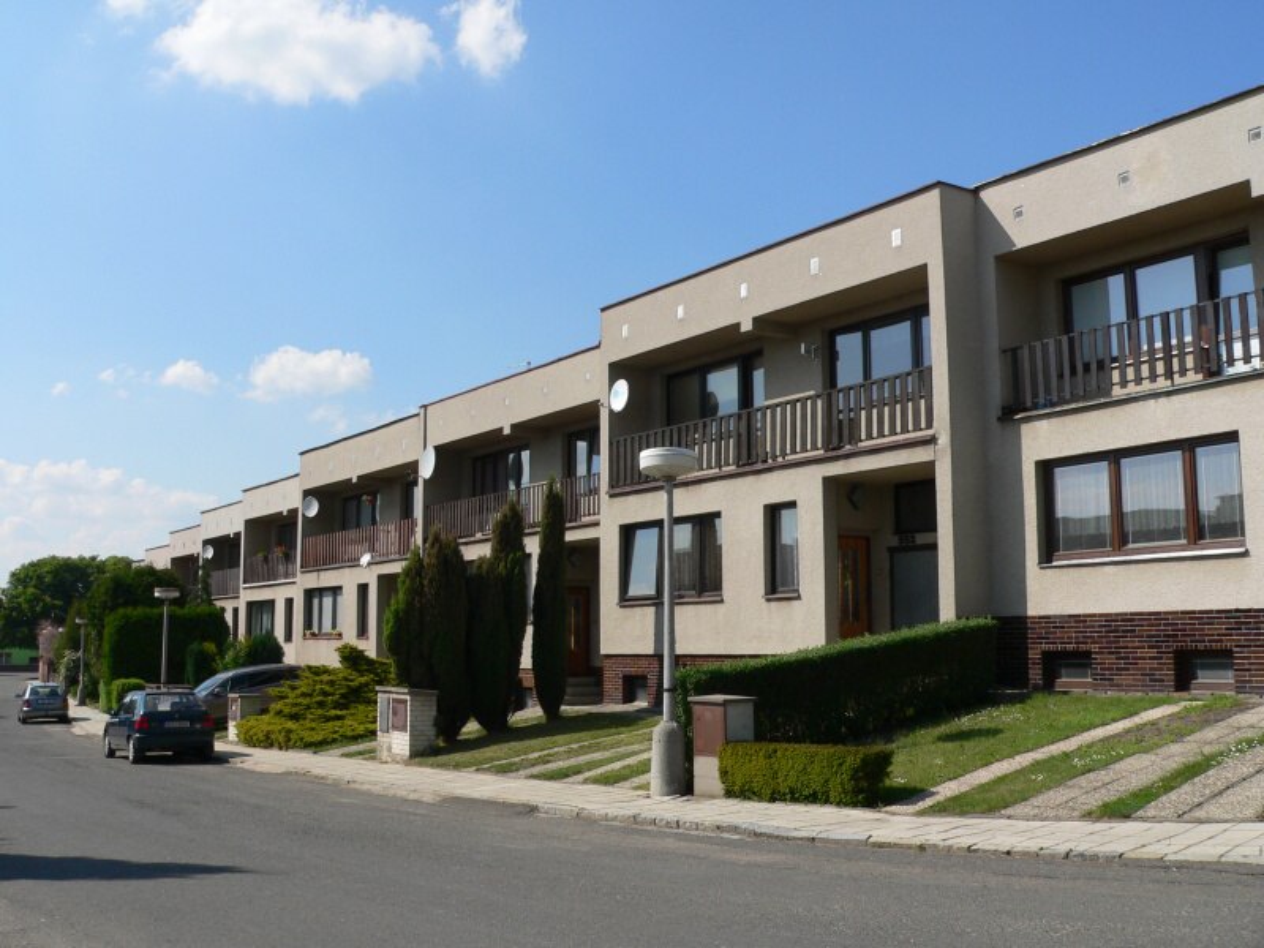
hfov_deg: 51.4
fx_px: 1315
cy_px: 474
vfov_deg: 39.7
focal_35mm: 36
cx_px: 632
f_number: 5.2
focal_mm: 6
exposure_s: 1/500
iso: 80
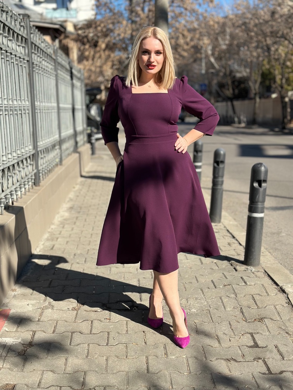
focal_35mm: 48
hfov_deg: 30.3
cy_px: 195
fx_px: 542
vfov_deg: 39.7
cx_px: 146
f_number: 1.78
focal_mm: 6.86
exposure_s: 1/5263
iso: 100
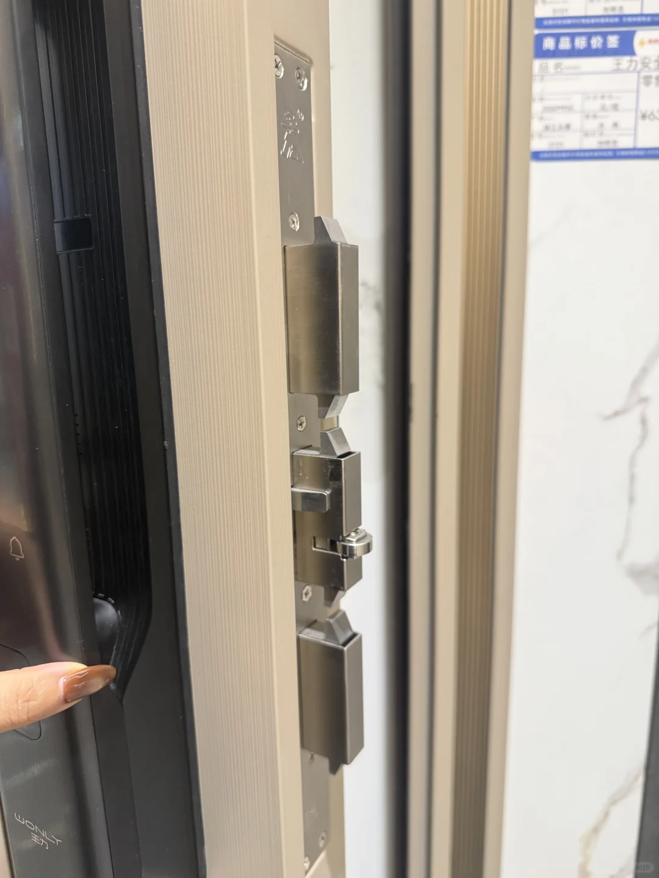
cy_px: 439
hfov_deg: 56.8
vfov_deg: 71.6
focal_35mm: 24
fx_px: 609
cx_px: 330
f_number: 1.78
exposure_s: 1/50
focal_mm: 6.76
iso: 200
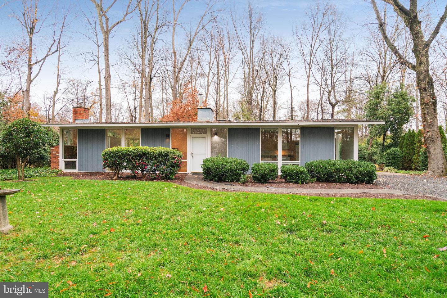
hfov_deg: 86.9
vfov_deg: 64.6
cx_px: 224
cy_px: 149
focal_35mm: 19
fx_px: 236
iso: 1250
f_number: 8
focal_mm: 19
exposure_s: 1/60
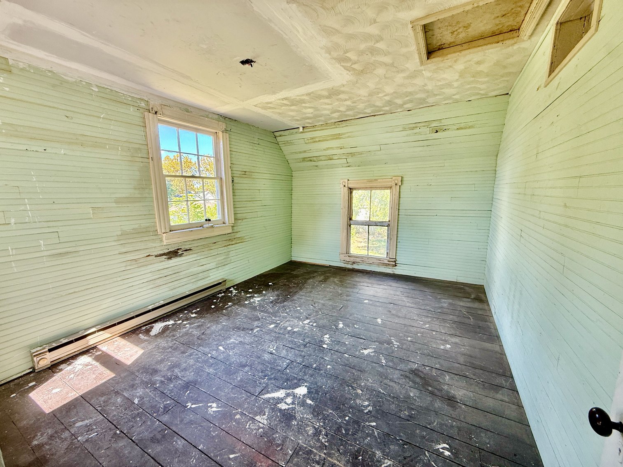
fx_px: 252
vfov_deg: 85.7
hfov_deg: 102.1
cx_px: 312
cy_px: 234
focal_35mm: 14
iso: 125
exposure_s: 1/99
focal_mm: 2.22
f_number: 2.2
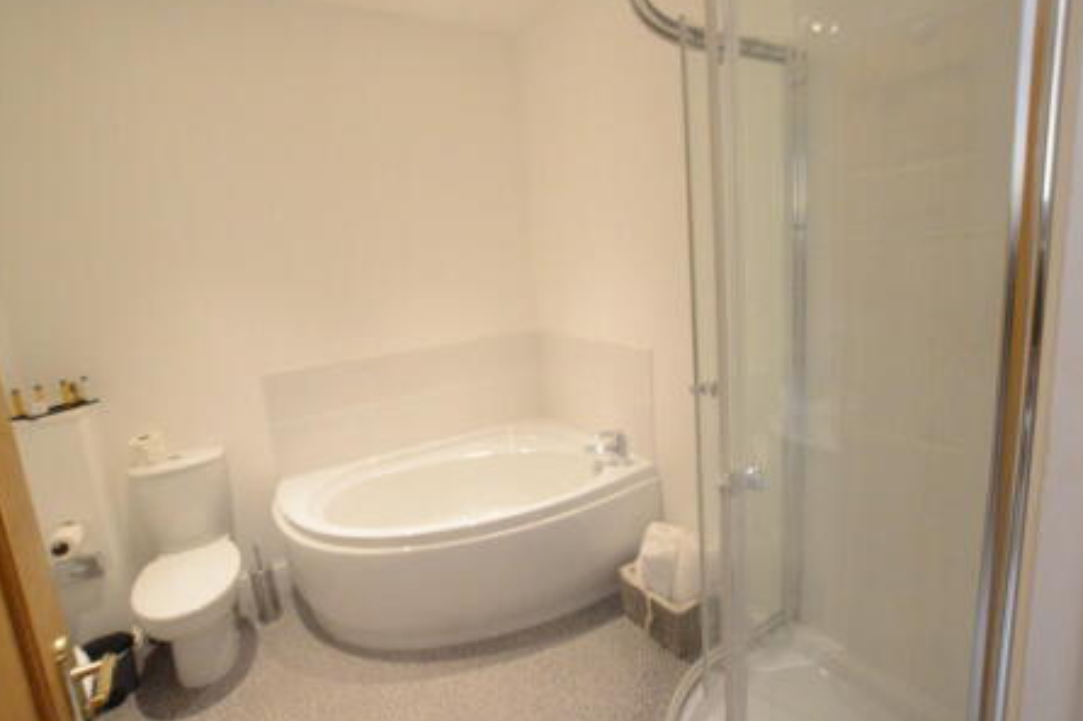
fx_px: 481
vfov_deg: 73.7
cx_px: 532
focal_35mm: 16
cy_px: 353
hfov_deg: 96.7
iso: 5600
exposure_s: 1/15
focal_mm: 10
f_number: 13
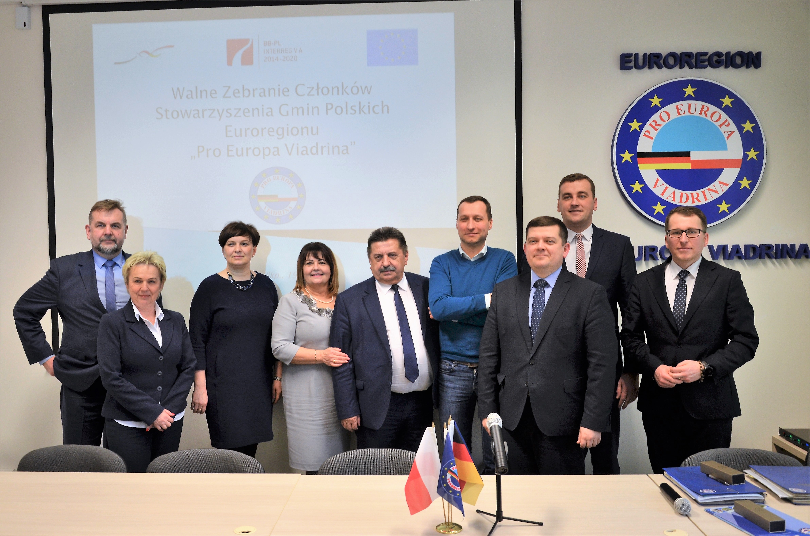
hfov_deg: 59.6
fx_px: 707
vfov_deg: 41.5
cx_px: 405
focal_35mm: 32
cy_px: 268
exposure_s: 1/80
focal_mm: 21
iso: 400
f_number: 4.5
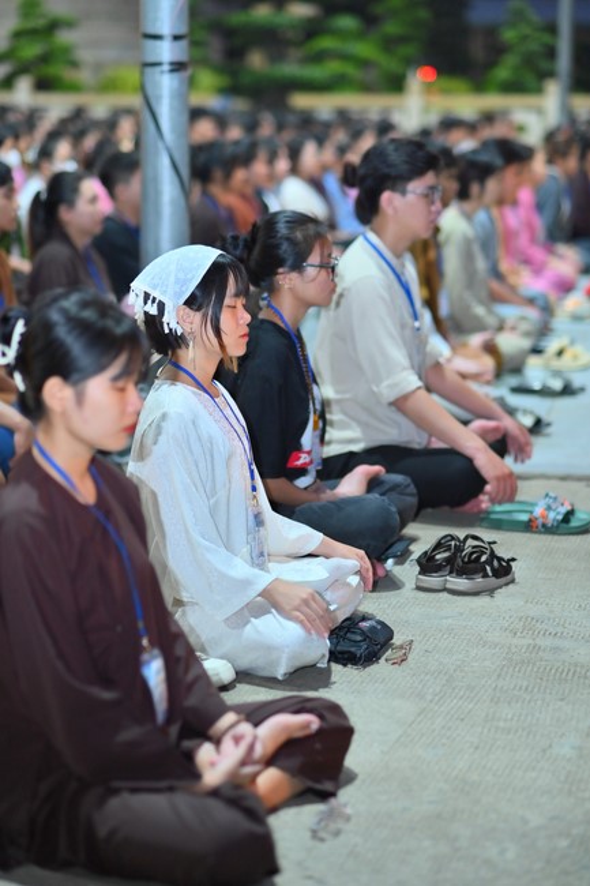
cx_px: 295
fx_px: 2091
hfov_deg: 16.1
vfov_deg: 23.9
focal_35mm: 85
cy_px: 443
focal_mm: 85
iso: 1250
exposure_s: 1/100
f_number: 2.2
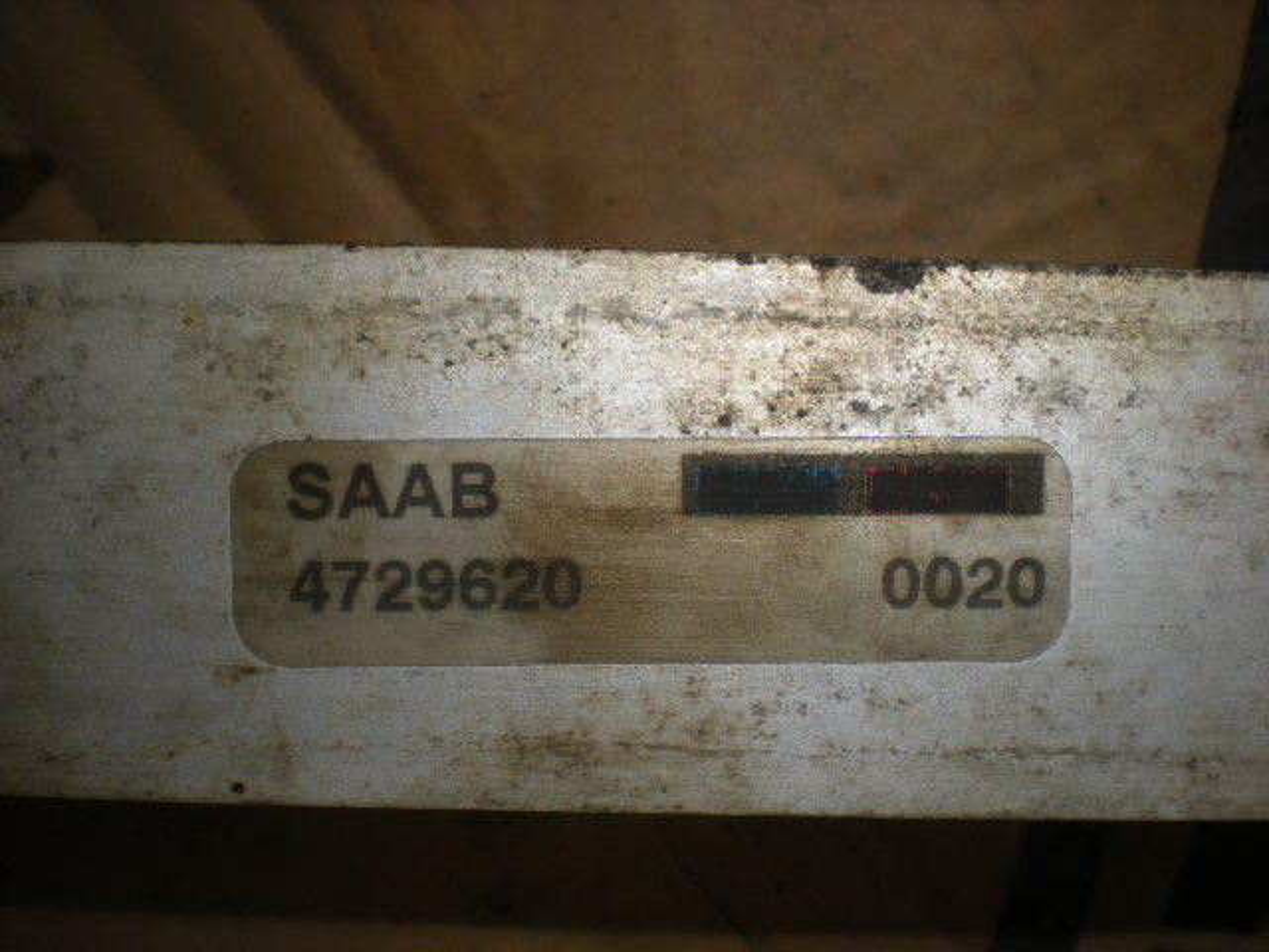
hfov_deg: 49.0
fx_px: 1393
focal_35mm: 38
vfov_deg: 37.7
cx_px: 634
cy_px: 476
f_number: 4.6
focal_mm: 6.3
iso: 64
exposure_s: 1/60
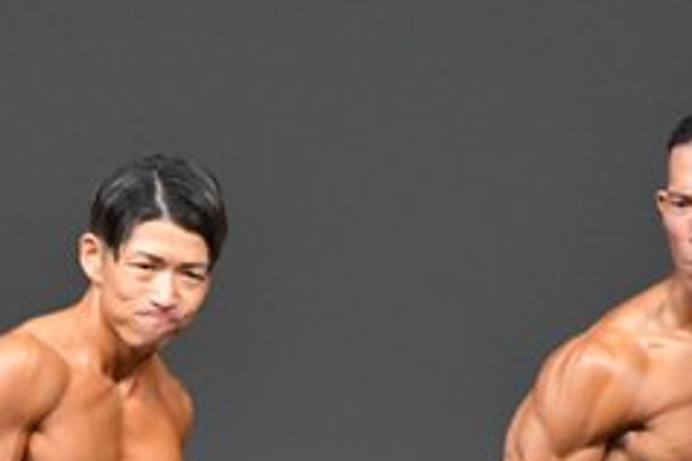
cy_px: 651
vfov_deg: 1.2
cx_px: -42
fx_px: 21643
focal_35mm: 1126
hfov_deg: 1.8
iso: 5000
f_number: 5.6
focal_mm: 230
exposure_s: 1/400
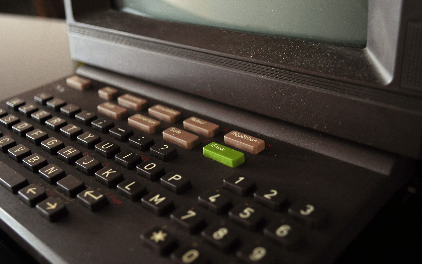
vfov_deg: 29.9
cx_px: 212
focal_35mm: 43
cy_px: 127
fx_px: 495
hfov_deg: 46.2
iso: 1250
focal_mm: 28
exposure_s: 1/30
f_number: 4.5
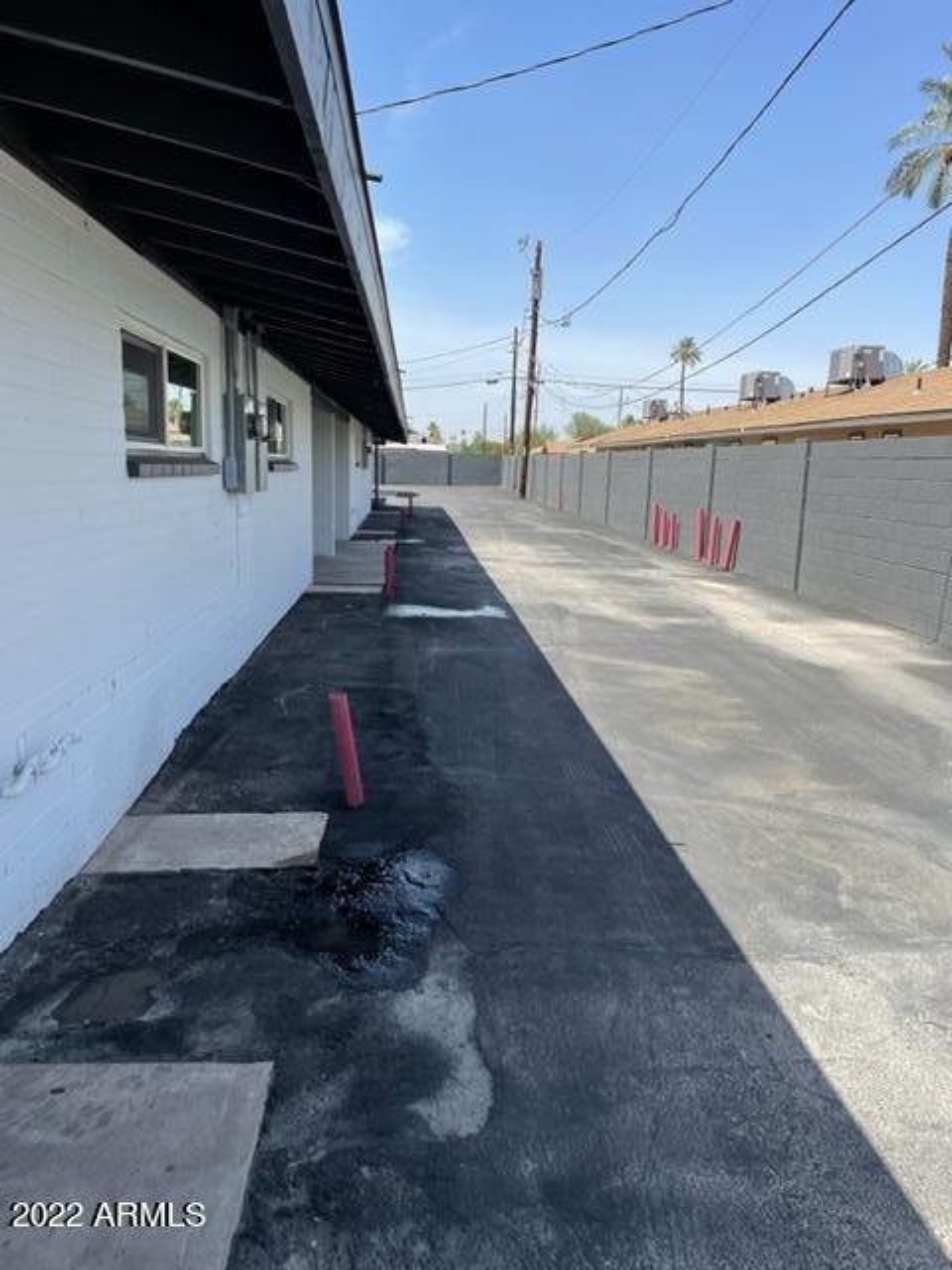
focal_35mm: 26
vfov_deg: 67.3
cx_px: 476
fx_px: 953
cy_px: 635
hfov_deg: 53.1
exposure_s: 1/2132
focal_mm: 4.2
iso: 32
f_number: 1.6
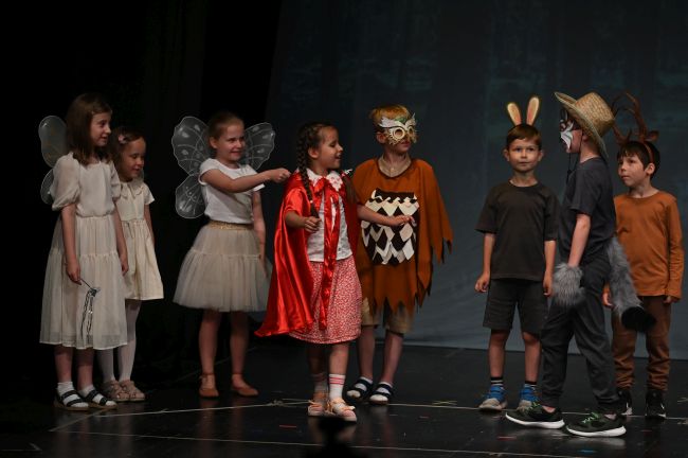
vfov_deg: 6.9
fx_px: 3818
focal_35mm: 200
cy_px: 229
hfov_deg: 10.3
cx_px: 344
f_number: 4.5
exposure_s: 1/400
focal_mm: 200
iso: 3200
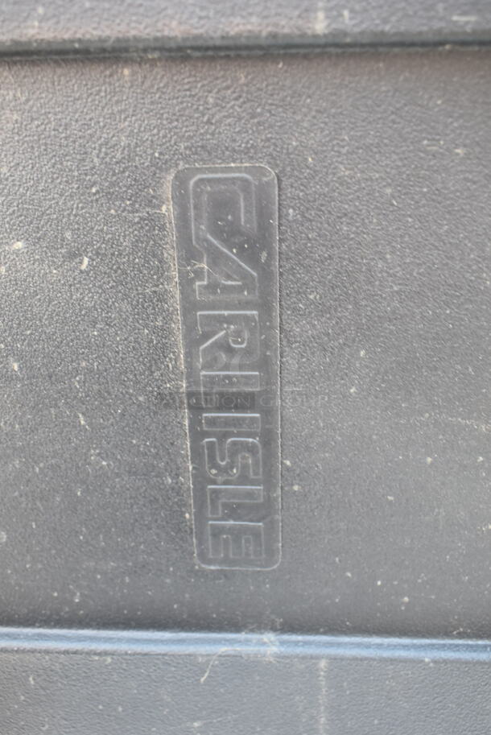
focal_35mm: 33
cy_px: 368
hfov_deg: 40.0
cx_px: 246
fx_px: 674
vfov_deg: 57.2
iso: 400
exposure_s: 1/60
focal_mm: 22
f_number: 5.6
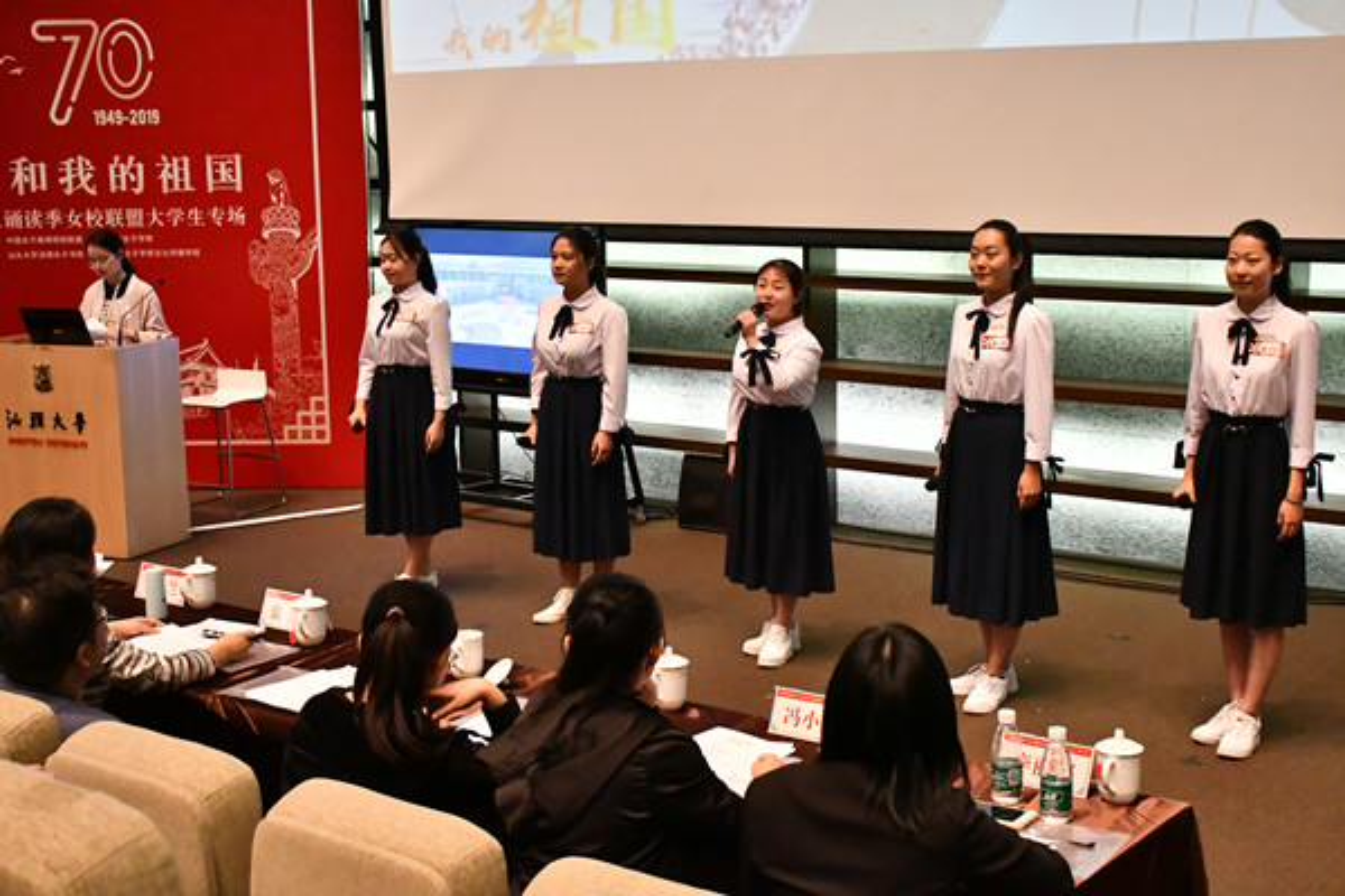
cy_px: 448
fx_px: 1905
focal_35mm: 51
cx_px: 672
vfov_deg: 26.5
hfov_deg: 38.9
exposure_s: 1/200
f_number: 5.6
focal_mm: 34
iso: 10000
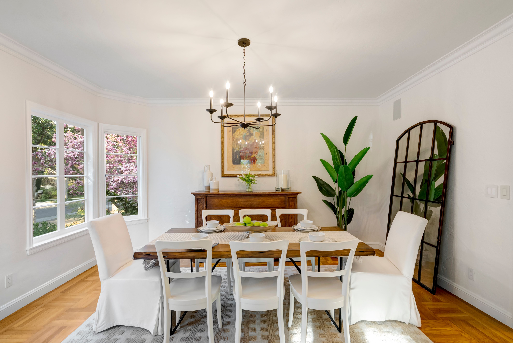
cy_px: 172
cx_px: 256
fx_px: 228
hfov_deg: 96.7
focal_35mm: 16
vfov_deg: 73.8
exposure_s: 1/30
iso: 800
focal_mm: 16
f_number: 8
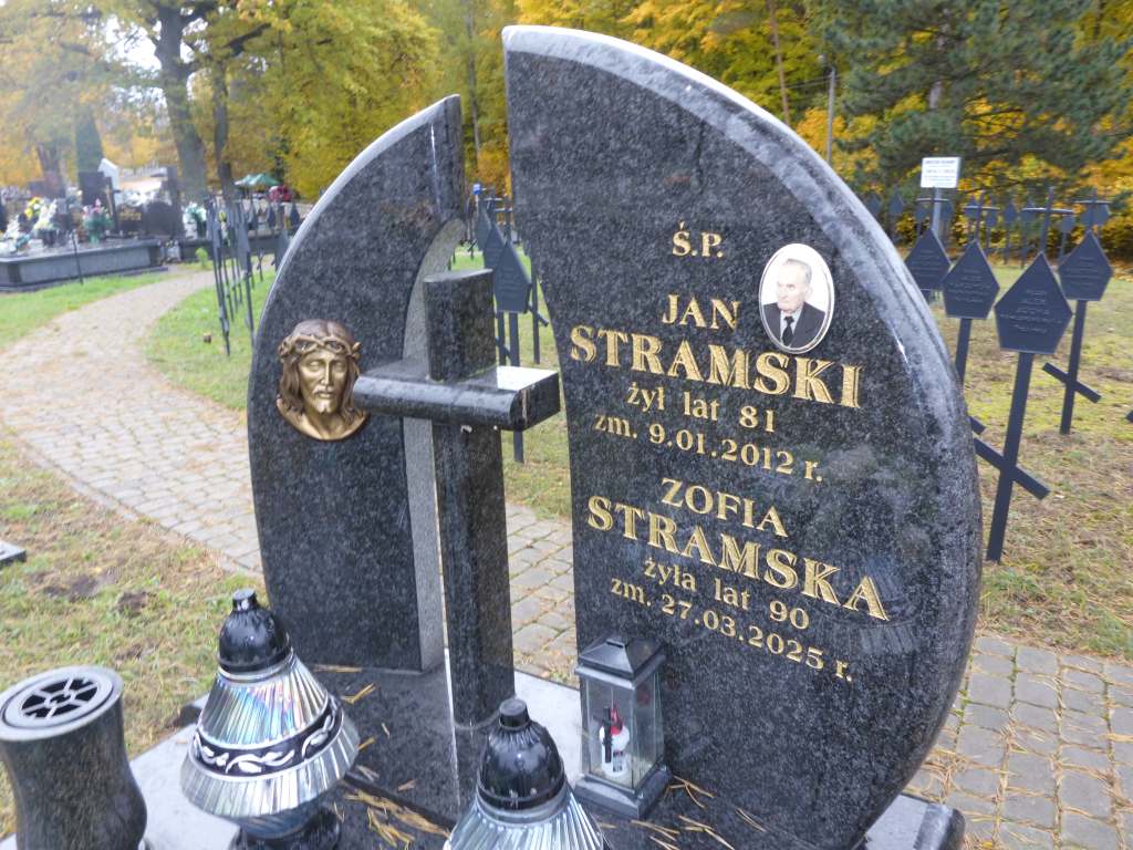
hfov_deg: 63.4
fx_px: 916
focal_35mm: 28
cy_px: 425
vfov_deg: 49.7
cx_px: 566
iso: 100
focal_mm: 4.9
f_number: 3.3
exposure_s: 1/60
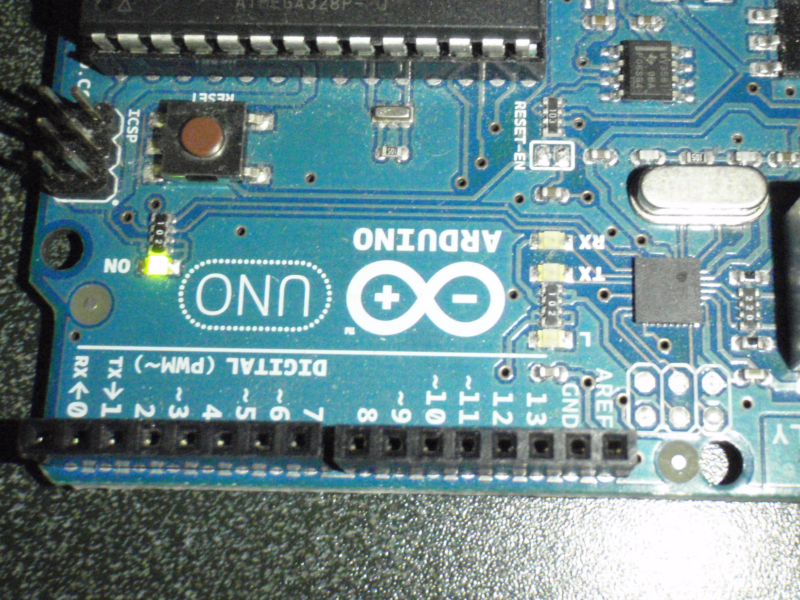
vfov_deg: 25.8
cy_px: 150
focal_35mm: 56
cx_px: 481
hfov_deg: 34.2
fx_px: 1294
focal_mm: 6.53
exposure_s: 1/50
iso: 800
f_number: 4.1
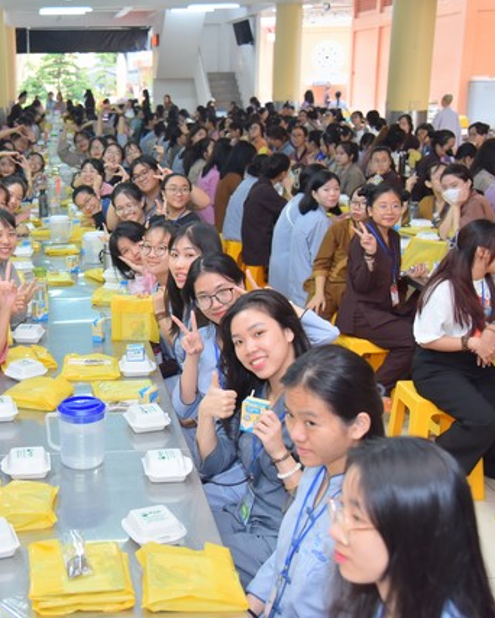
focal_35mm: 50
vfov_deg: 37.3
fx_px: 915
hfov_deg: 29.6
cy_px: 310
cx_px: 98
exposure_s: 1/100
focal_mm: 35
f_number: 4
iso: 800
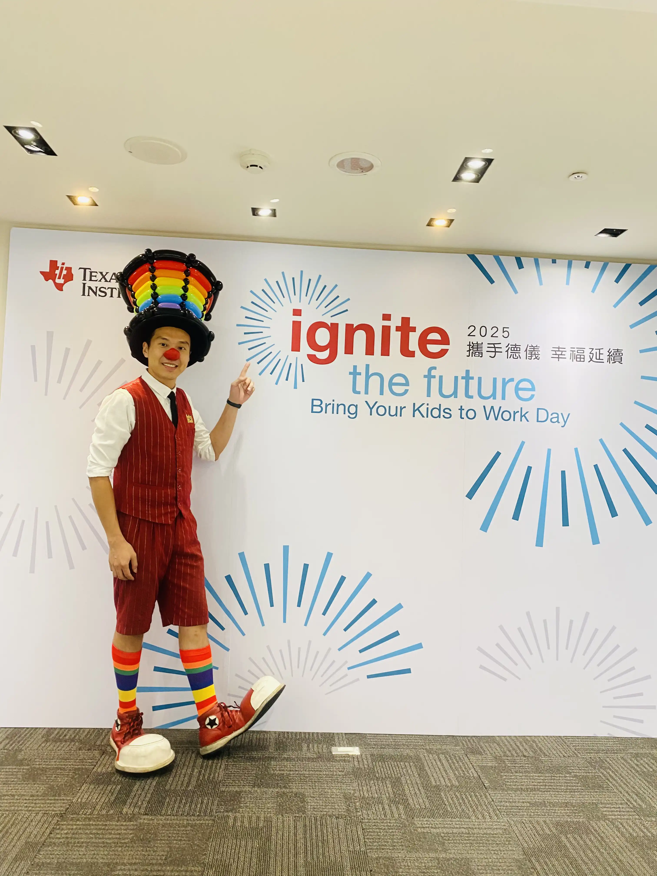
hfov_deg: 53.1
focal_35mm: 26
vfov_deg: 67.3
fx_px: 658
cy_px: 438
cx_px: 328
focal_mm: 4.25
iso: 80
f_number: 1.8
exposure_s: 1/60
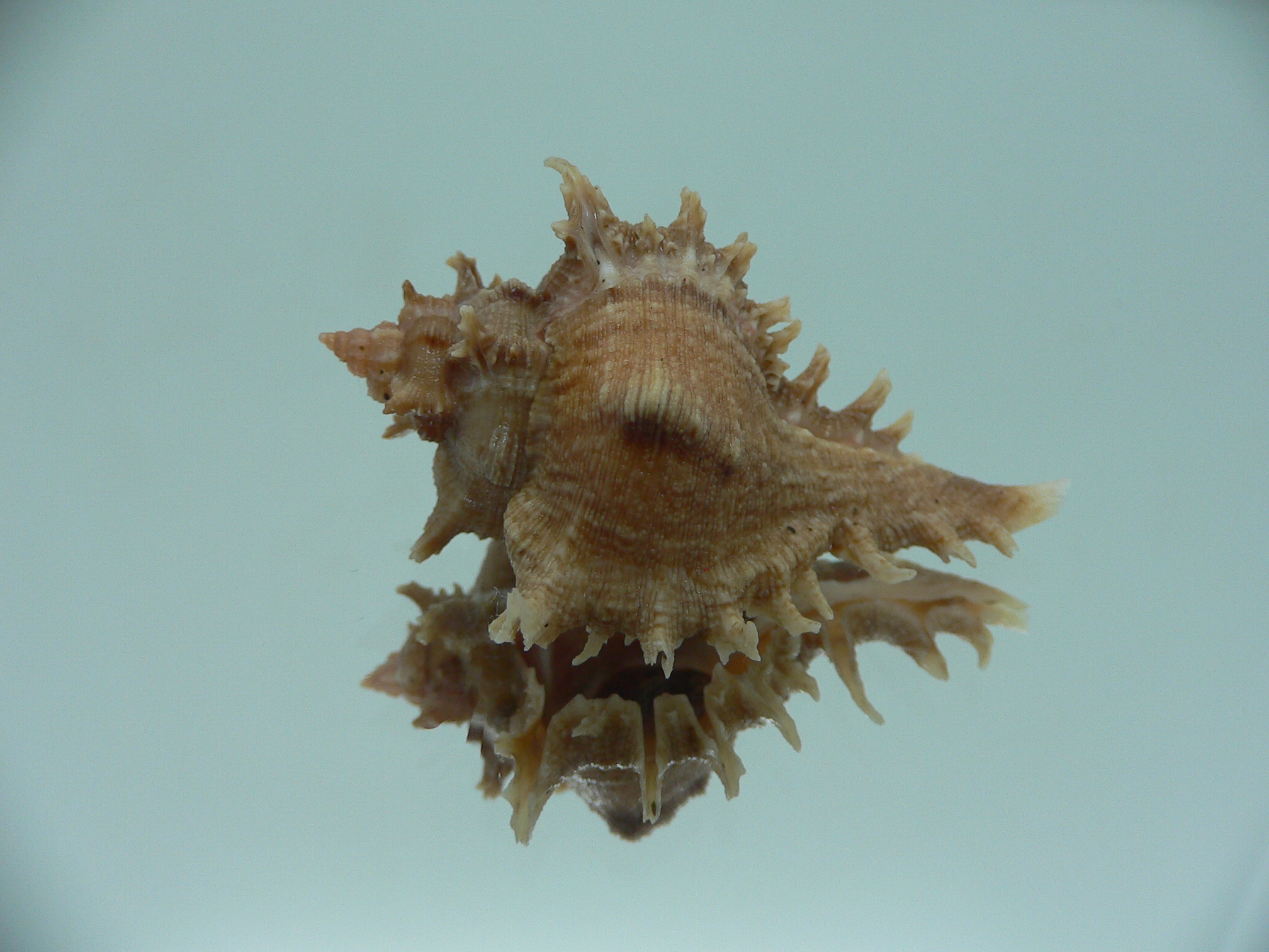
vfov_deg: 40.7
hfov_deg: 52.6
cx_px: 634
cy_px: 476
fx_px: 1283
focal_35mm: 35
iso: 80
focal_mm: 4.6
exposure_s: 1/60
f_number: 2.8
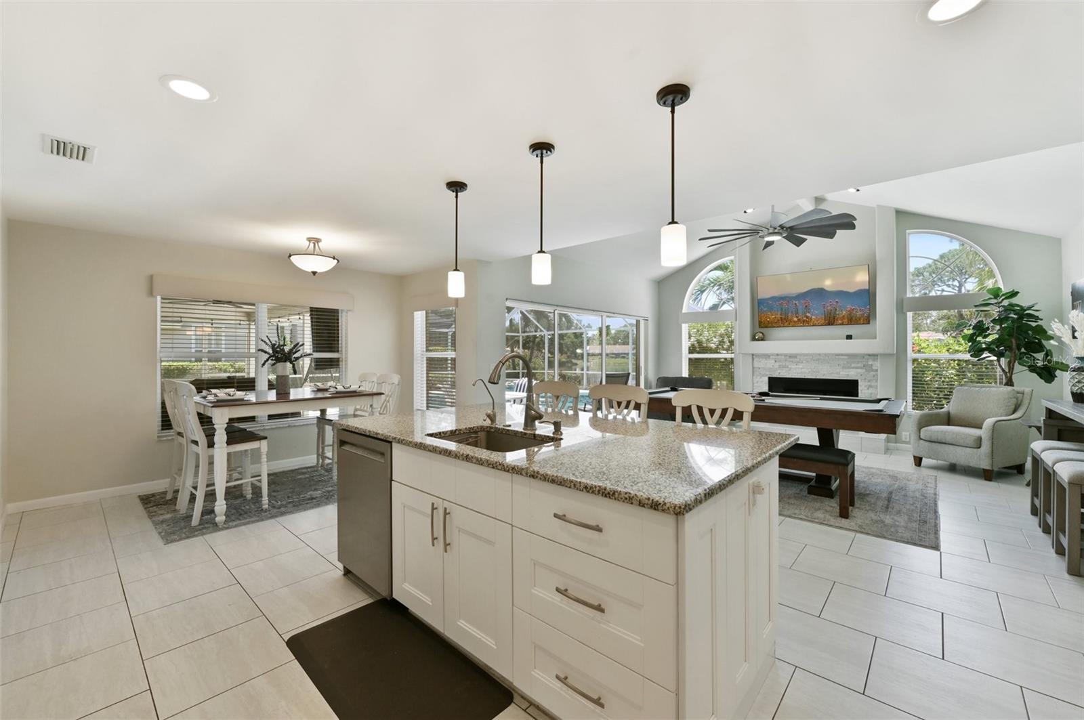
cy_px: 360
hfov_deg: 104.3
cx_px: 542
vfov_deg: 81.1
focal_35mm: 14
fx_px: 421
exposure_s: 1/30
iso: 400
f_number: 8
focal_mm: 14
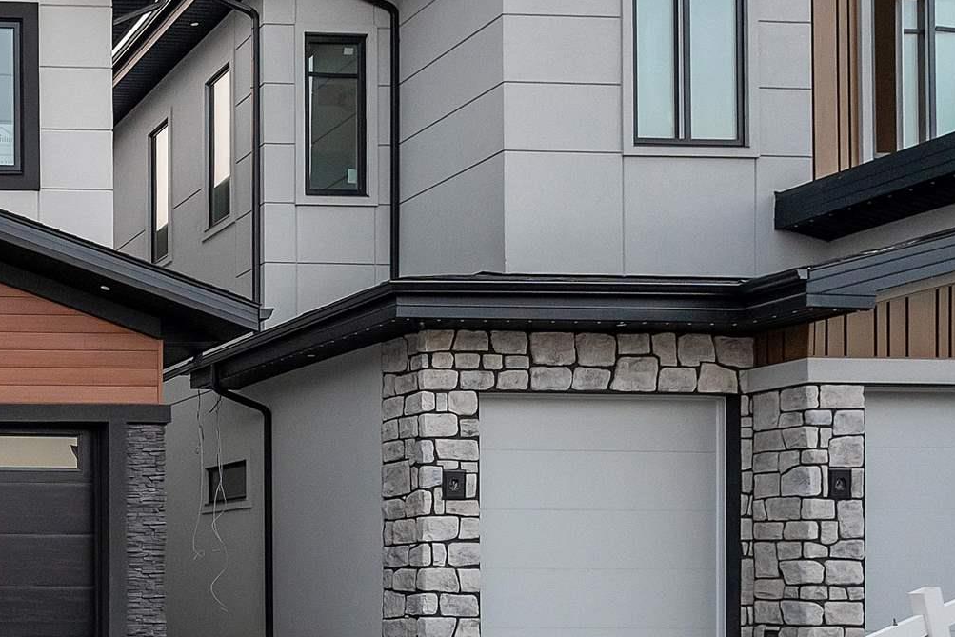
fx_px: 1341
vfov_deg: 26.0
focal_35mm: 51
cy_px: 561
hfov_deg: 31.3
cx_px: -252
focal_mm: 11
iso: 640
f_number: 3.5
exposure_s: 1/60
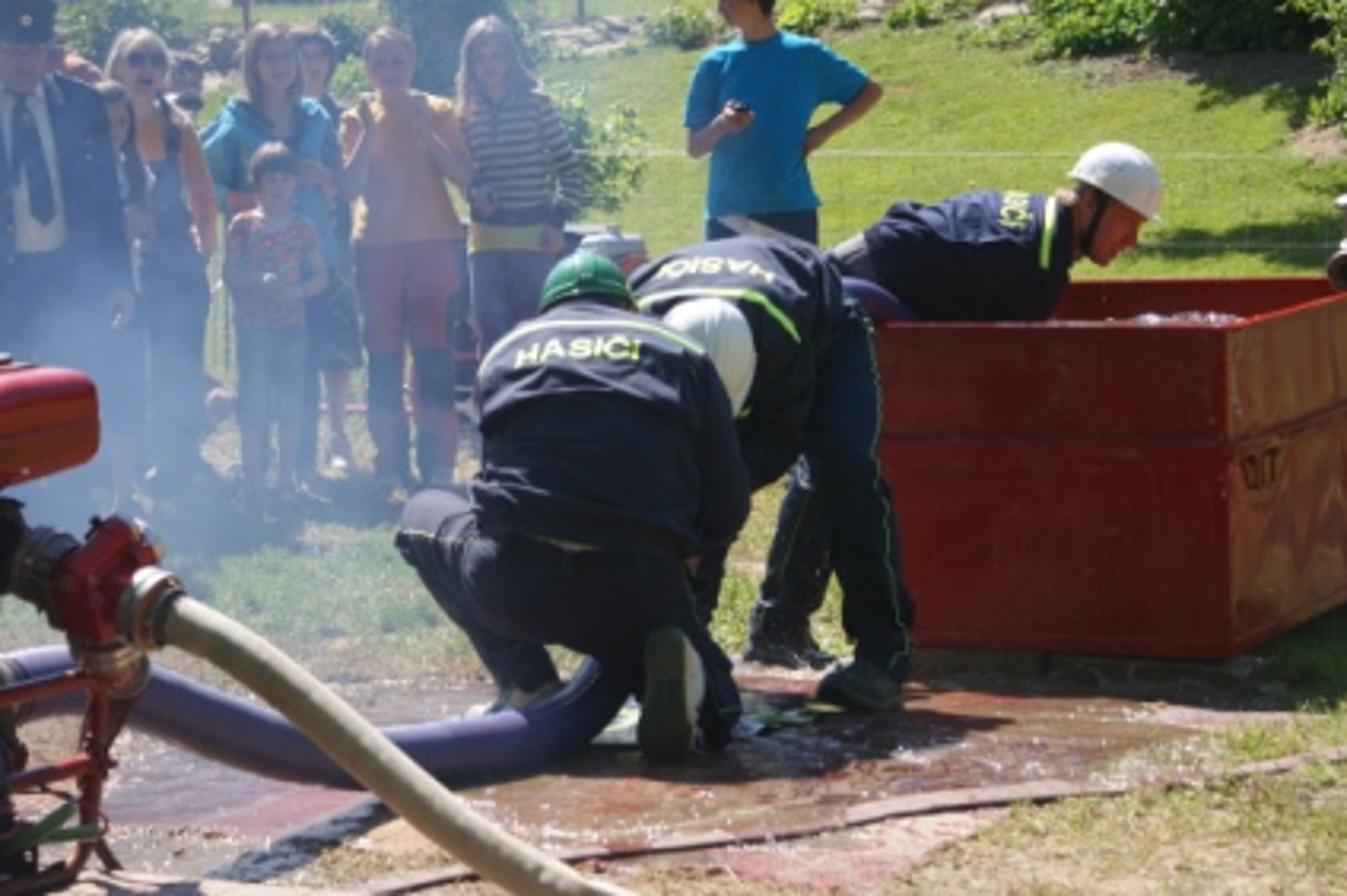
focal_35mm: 111
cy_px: 432
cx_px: 696
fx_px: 4150
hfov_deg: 18.4
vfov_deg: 12.3
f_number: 5.6
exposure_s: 1/250
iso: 100
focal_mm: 70
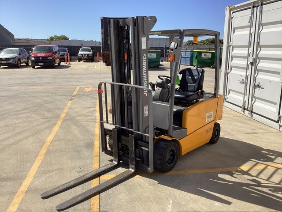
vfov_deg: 45.4
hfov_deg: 58.4
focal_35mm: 31
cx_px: 141
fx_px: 253
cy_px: 106
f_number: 2.4
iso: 25
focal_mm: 3.3
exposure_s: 1/1698
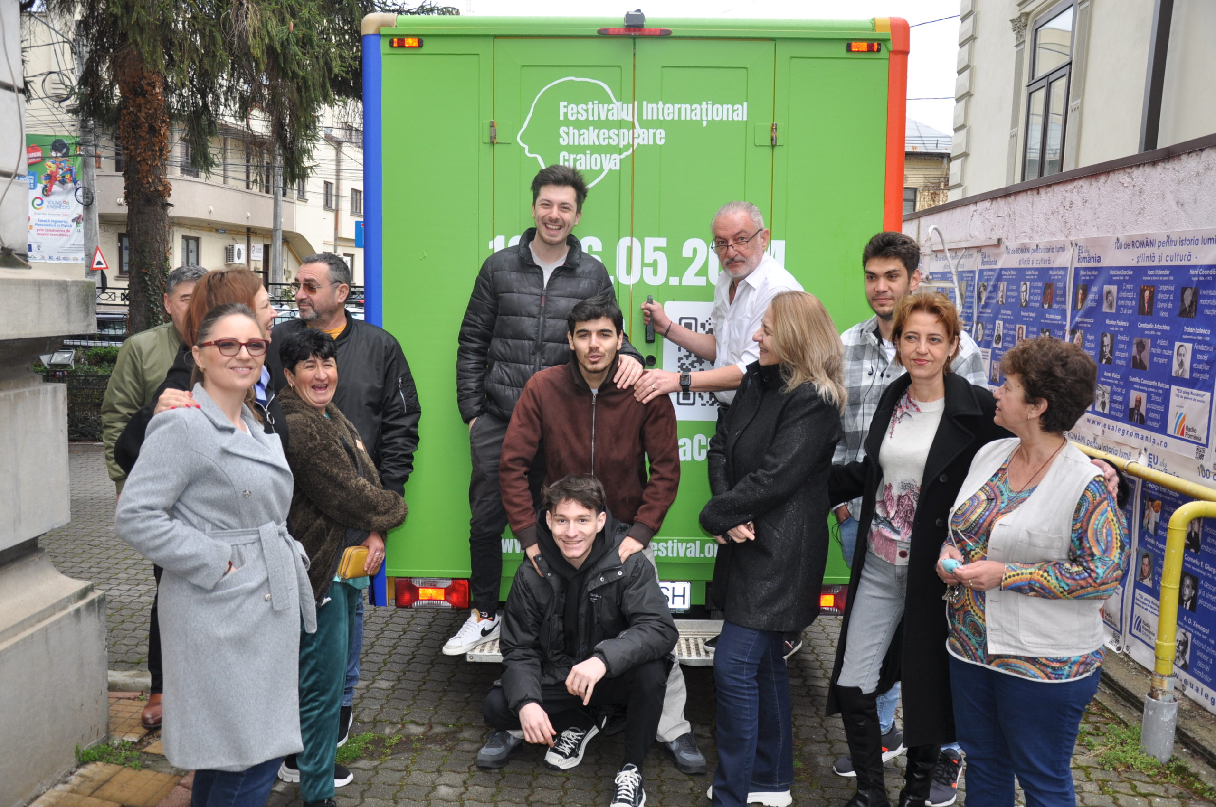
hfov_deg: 57.3
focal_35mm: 33
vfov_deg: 39.9
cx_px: 608
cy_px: 404
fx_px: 1113
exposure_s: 1/200
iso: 220
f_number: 3.8
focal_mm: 22
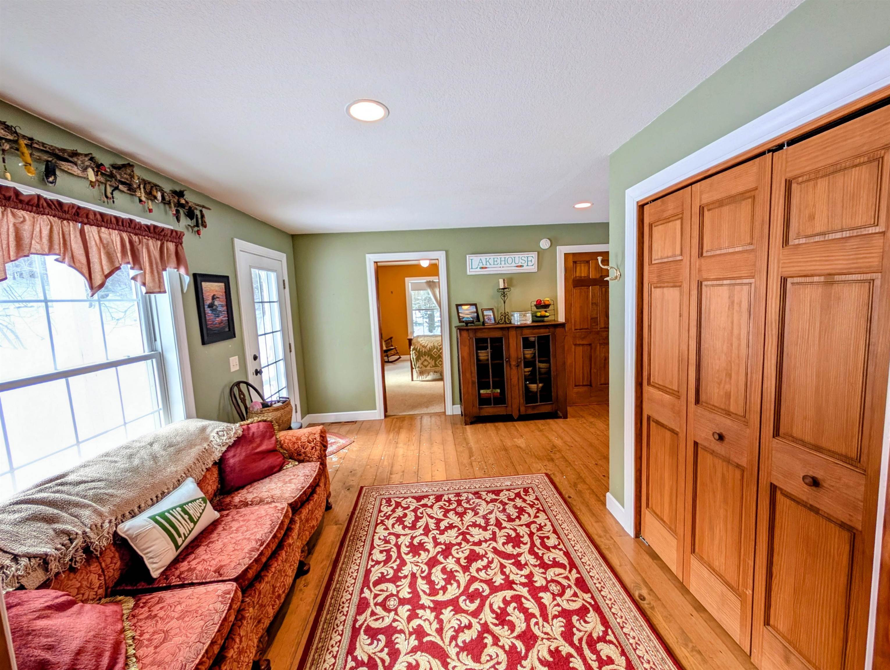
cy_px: 335
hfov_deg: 110.5
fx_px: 309
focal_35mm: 12
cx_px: 445
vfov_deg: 94.6
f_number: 1.7
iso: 147
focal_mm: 2.02
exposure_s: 1/120
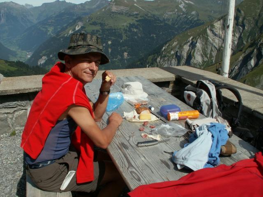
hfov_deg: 52.6
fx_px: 266
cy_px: 98
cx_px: 132
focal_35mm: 35
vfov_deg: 40.7
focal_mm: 5.86
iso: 50
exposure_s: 1/250
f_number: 8
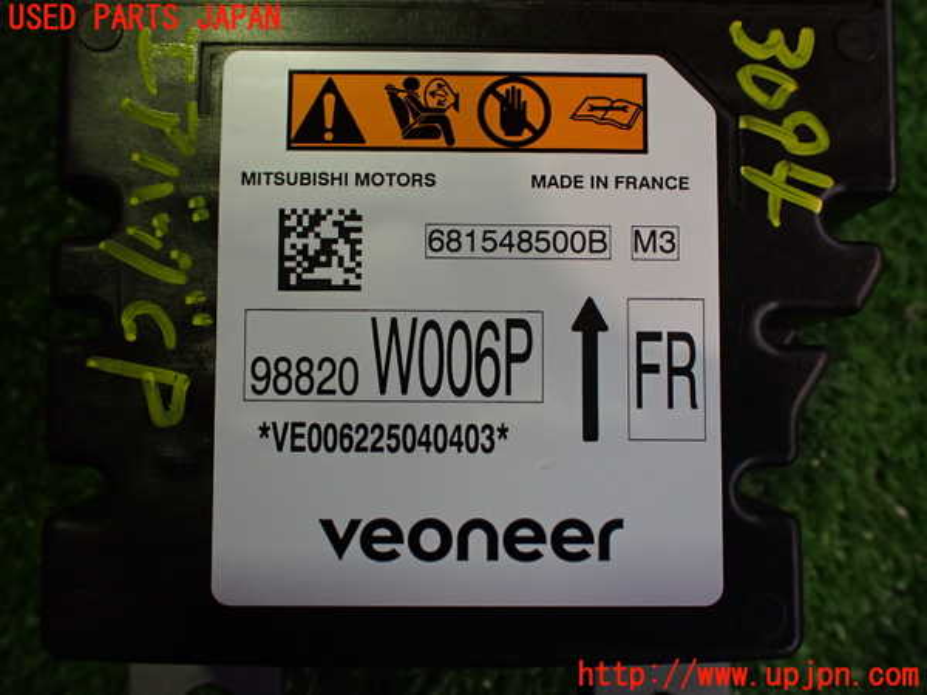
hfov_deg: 60.0
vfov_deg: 46.8
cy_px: 348
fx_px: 803
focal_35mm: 30
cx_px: 464
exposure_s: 1/125
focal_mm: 5.4
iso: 400
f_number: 2.3
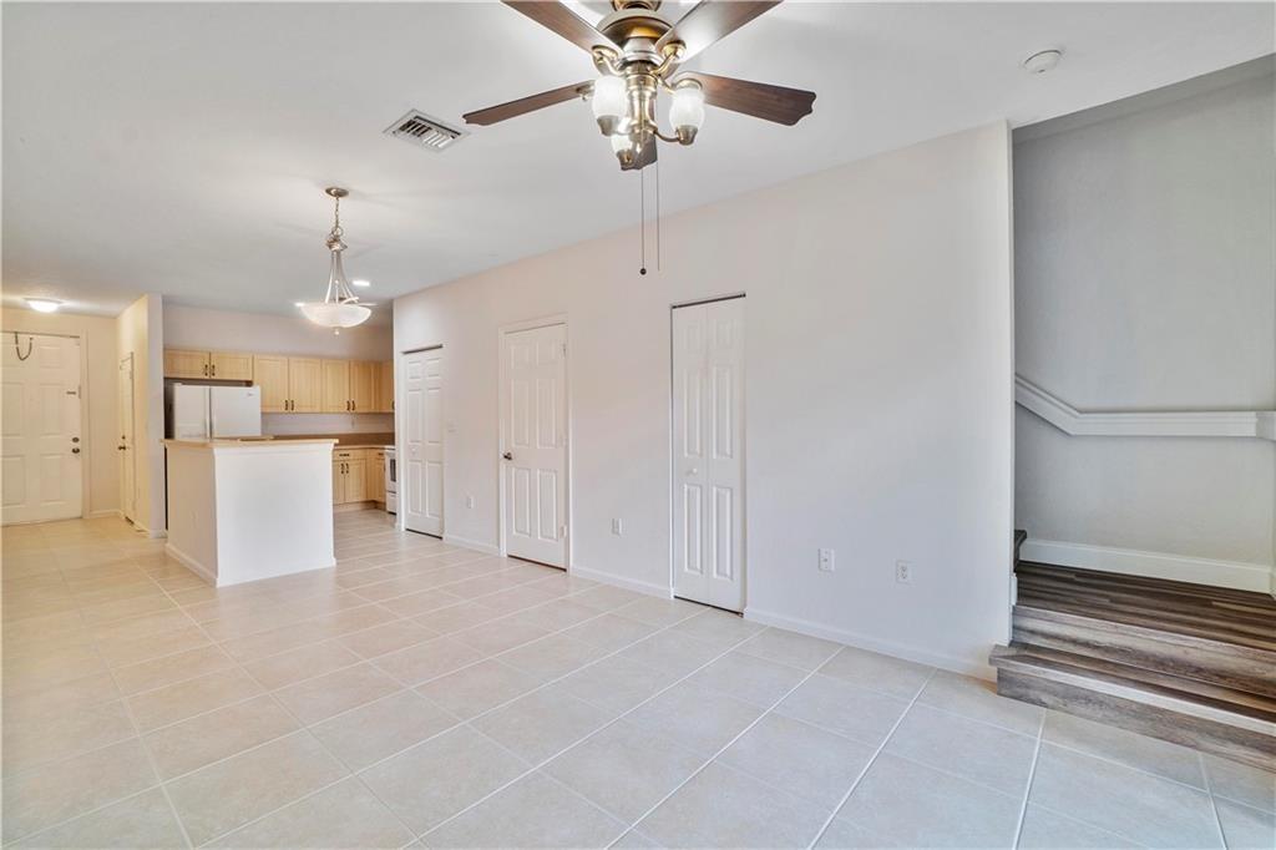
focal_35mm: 15
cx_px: 638
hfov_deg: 100.4
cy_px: 425
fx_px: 531
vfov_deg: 77.3
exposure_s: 1/5
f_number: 11
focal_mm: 10
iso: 200
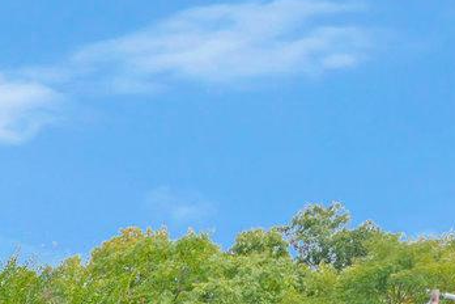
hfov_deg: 16.6
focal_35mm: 106
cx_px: -324
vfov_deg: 11.1
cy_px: 696
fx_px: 1340
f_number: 8
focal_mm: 18
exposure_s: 1/250
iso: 320
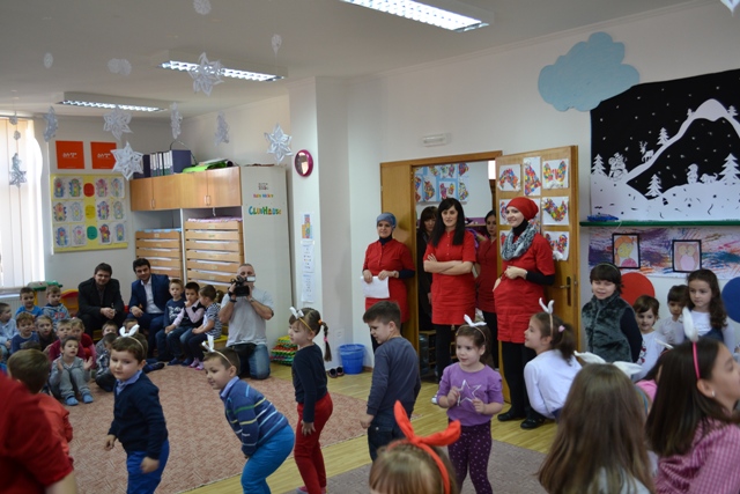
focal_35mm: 33
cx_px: 370
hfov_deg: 57.2
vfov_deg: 40.0
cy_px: 247
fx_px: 678
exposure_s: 1/40
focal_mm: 22
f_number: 4
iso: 400
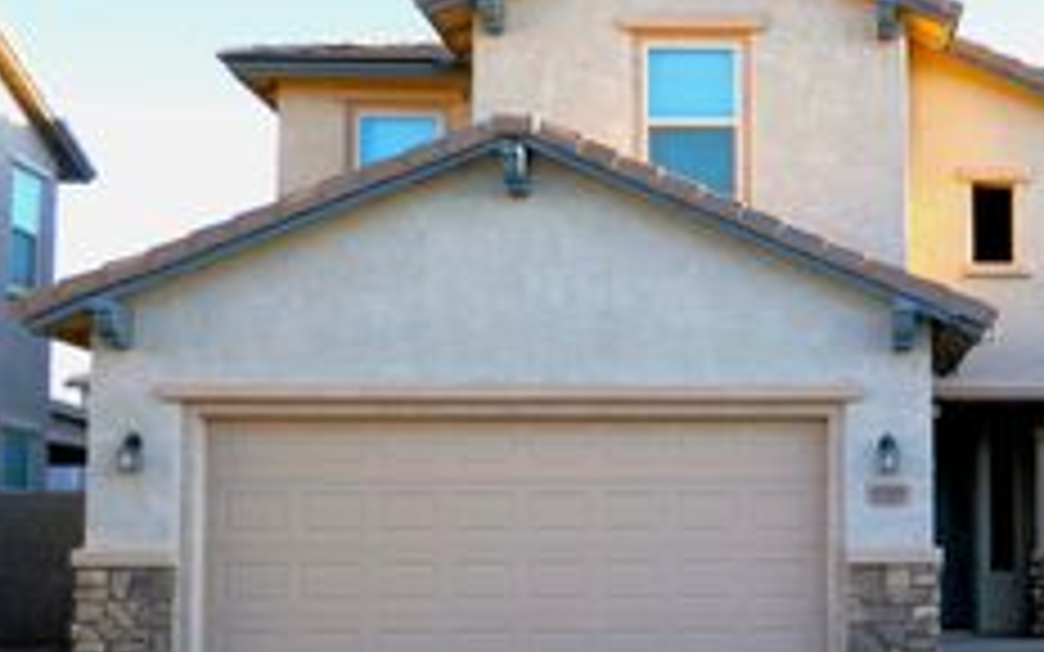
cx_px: 909
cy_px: 447
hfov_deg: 35.1
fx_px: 1565
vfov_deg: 23.4
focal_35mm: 55
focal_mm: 9.1
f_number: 2.8
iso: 125
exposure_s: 1/640
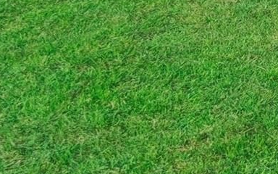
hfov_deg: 18.9
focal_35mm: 87
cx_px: 484
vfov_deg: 12.2
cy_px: -231
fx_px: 659
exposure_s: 1/200
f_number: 5.6
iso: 80
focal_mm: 16
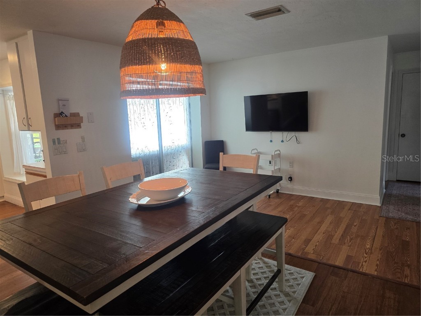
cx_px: 210
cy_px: 158
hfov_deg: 73.9
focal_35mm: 23
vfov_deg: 58.9
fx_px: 280
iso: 200
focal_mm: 6.3
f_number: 1.7
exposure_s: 1/120
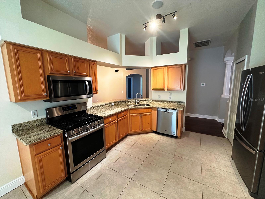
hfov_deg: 102.1
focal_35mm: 14
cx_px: 132
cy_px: 100
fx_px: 107
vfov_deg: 85.7
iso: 320
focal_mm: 2.22
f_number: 2.2
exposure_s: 1/60
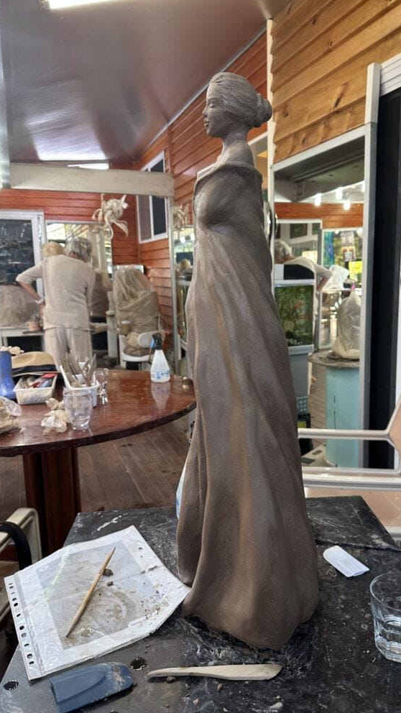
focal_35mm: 27
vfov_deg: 69.9
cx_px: 260
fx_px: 510
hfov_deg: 42.4
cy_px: 362
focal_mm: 6.86
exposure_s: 1/100
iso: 100
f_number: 1.78
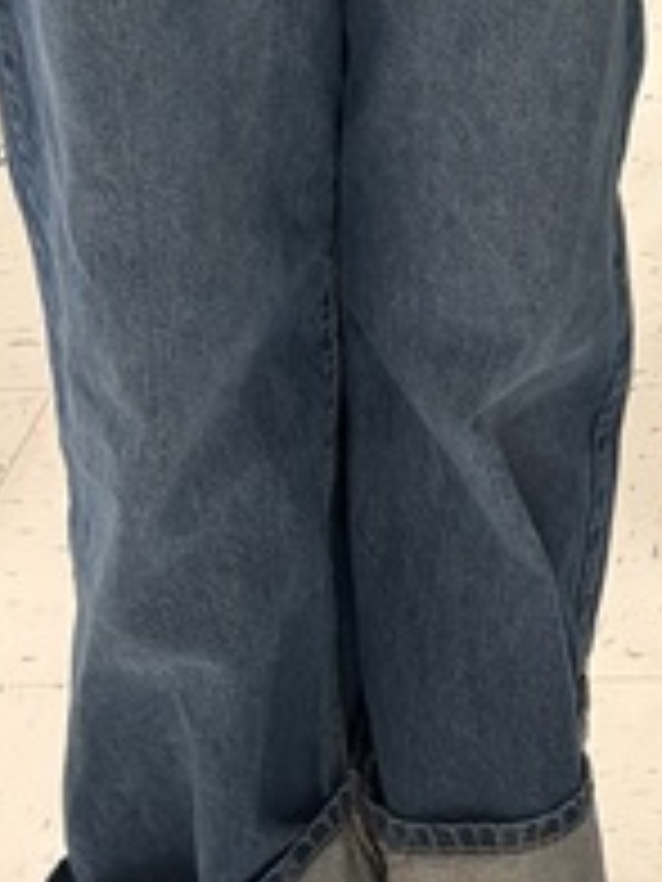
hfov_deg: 10.3
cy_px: -954
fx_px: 3468
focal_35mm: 136
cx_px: 1175
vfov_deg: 12.5
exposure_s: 1/60
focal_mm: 5.96
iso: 160
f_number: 1.6
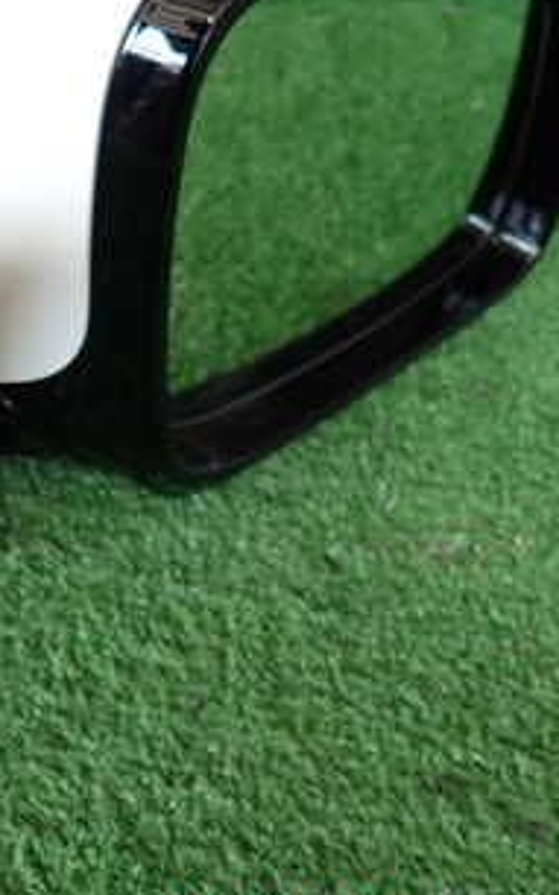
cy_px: 310
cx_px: -38
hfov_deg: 23.5
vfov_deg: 38.5
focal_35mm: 52
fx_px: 1269
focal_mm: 4.5
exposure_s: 1/100
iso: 100
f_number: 2
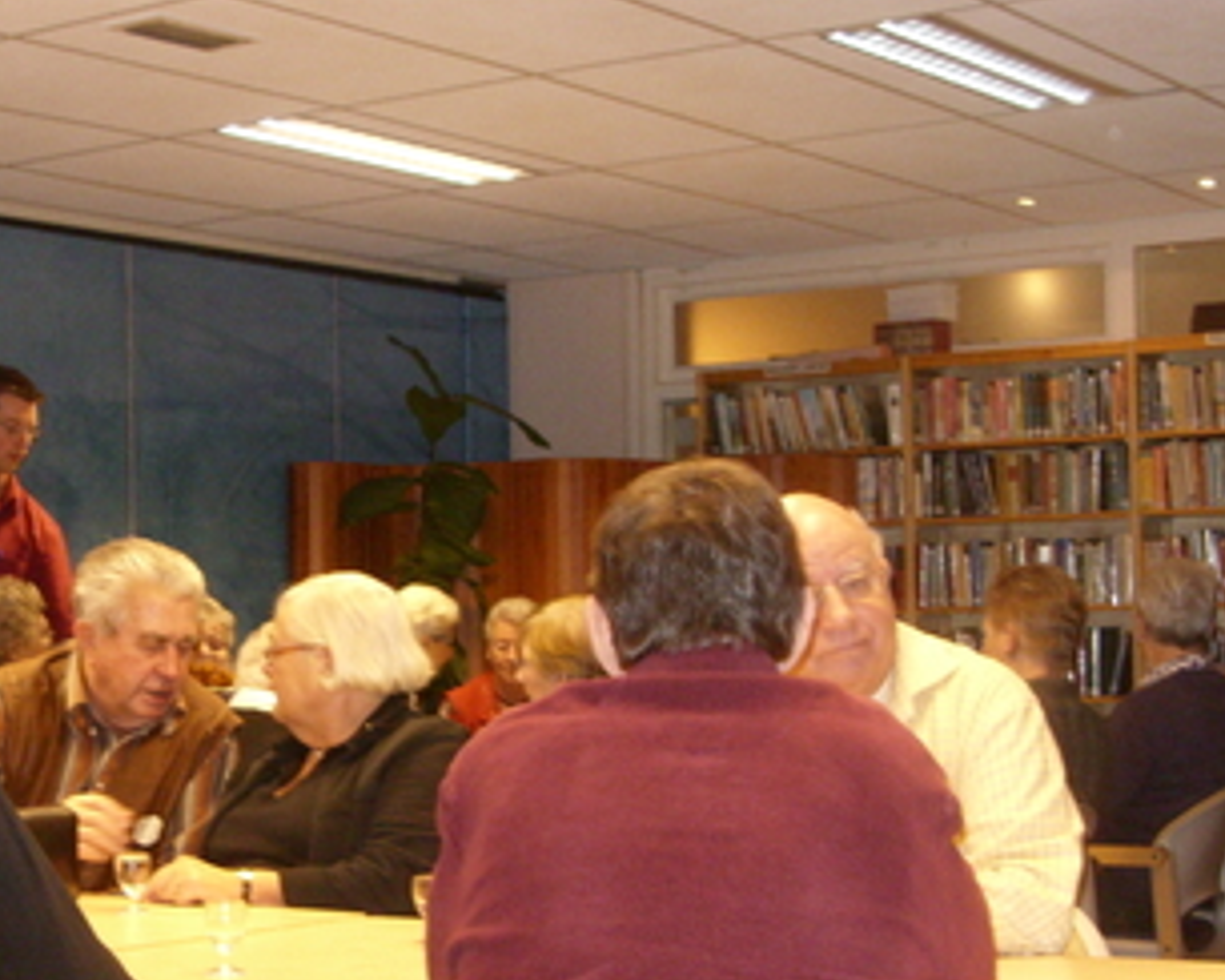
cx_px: 205
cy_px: 695
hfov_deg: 25.5
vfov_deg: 20.9
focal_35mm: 73
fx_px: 2647
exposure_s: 1/30
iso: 300
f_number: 2.8
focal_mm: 6.3
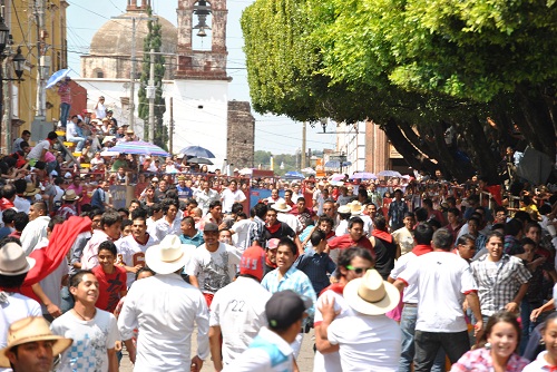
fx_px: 3599
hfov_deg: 8.8
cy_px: 186
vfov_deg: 5.9
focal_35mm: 232
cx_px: 278
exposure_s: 1/200
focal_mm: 155
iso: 100
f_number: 8
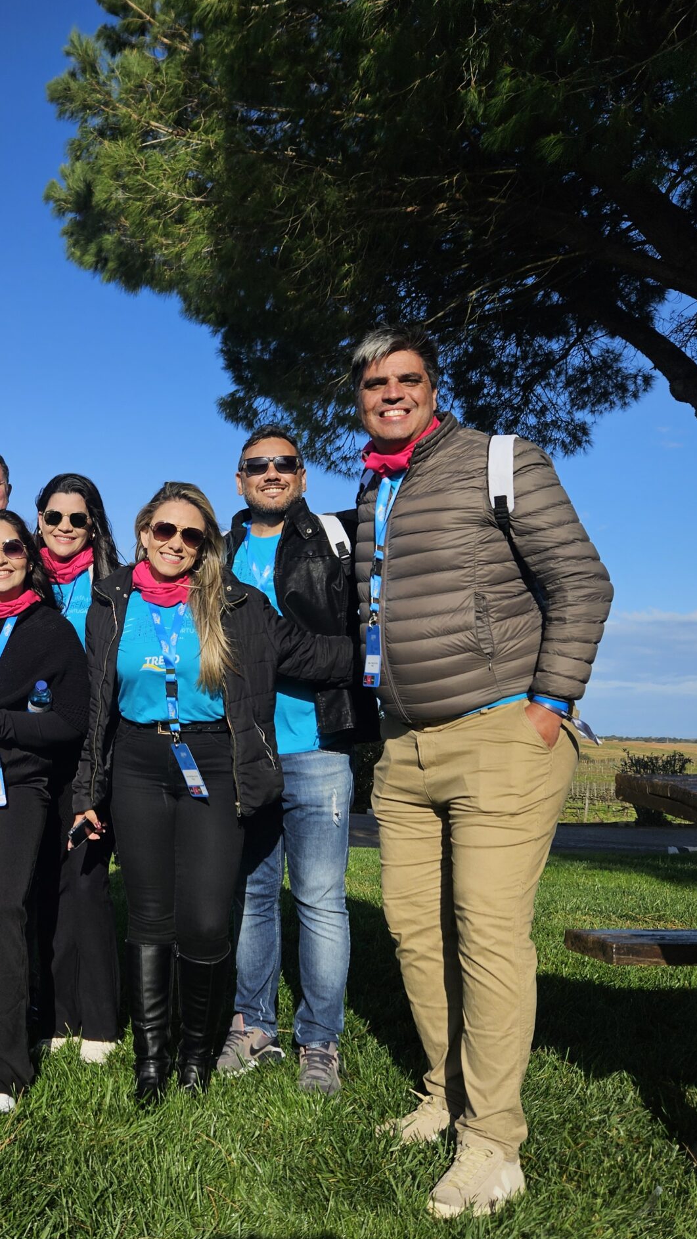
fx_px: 1117
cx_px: 74
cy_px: 626
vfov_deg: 58.0
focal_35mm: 34
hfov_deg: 32.9
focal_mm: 5.4
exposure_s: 1/3628
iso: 25
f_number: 1.8
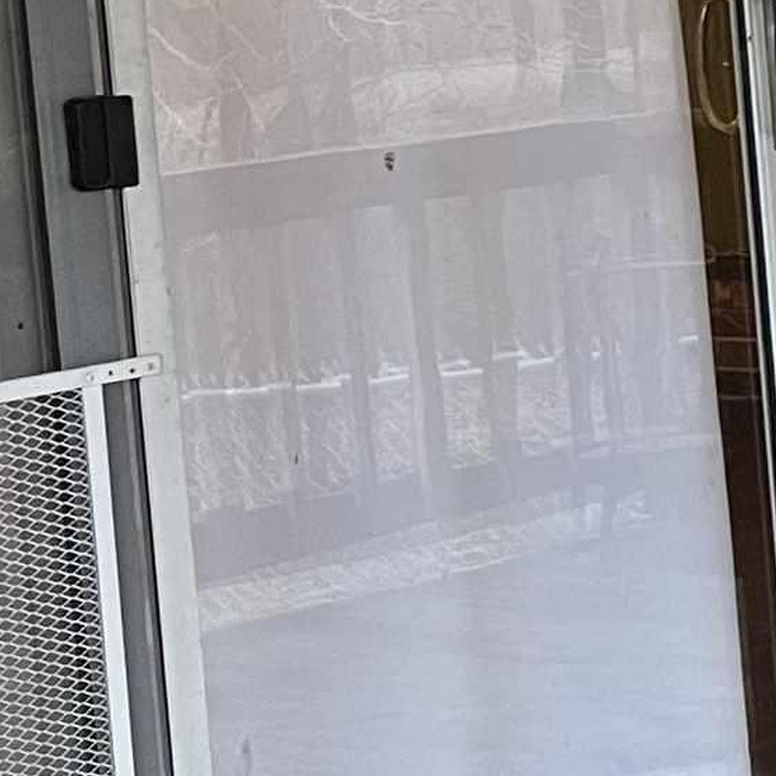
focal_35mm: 127
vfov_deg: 13.6
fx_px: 3221
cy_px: 106
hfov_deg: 11.4
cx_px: 1851
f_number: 1.6
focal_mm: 5.1
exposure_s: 1/60
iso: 250
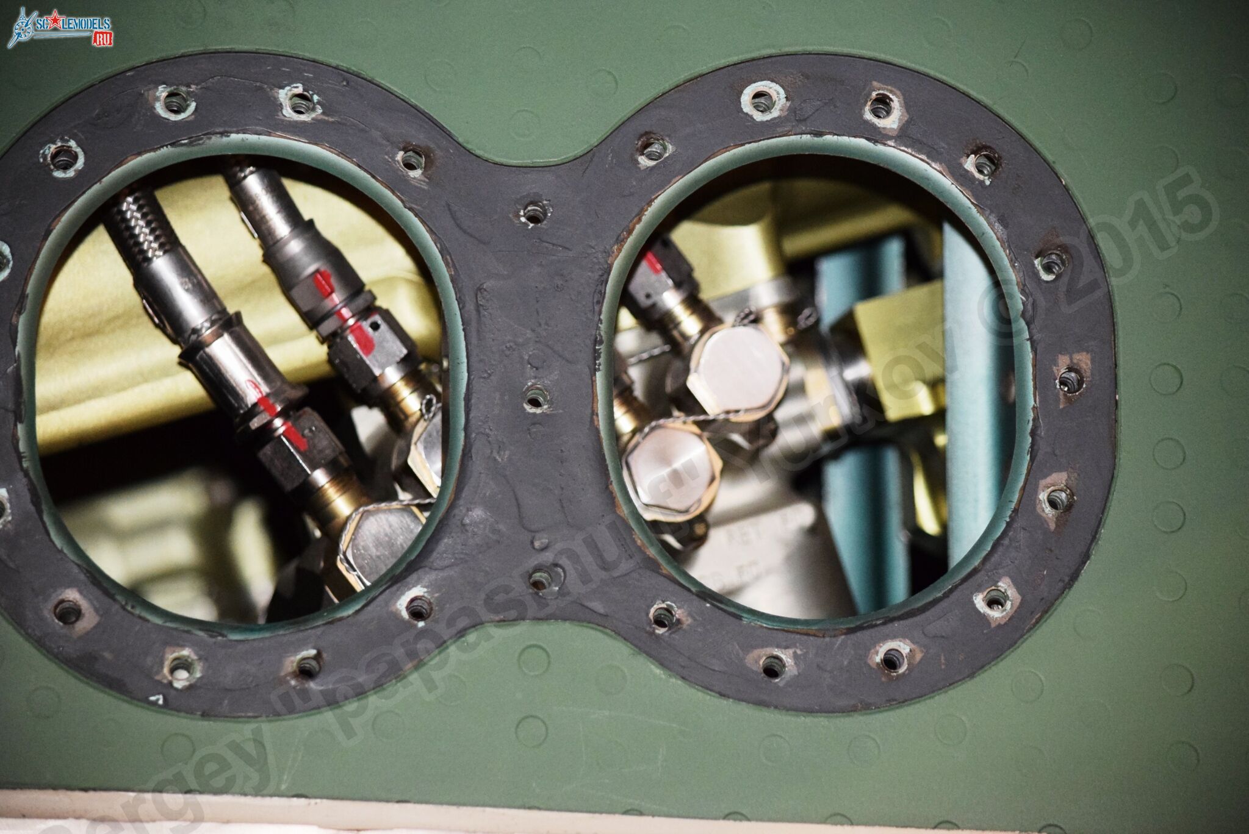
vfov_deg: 8.3
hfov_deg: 12.4
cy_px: 417
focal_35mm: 165
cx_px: 624
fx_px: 5728
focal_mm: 110
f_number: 4.8
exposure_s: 1/60
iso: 3200
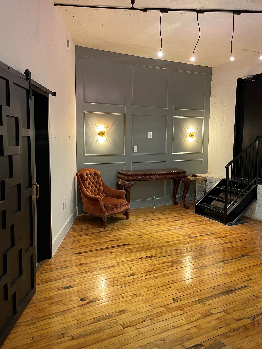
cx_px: 130
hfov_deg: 48.2
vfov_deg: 61.6
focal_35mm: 29
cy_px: 169
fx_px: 293
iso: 320
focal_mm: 5.1
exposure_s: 1/60
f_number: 1.6
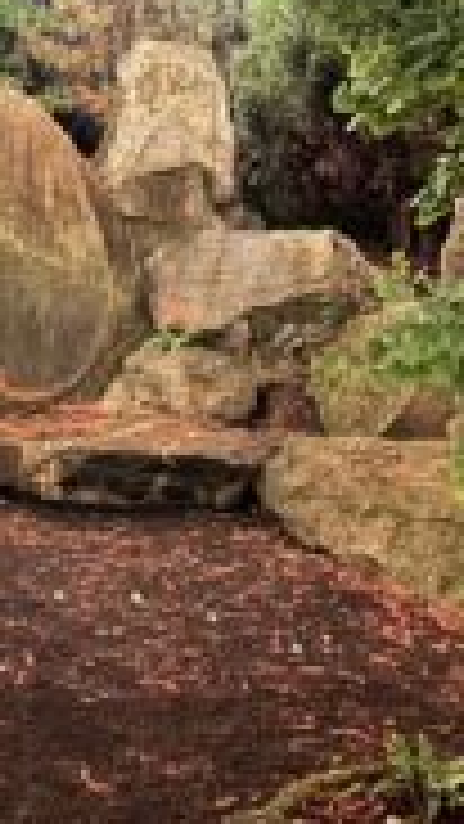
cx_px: 72
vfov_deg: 36.1
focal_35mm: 57
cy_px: 248
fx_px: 1246
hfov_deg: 20.8
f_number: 1.78
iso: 2500
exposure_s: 1/5
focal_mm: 6.86
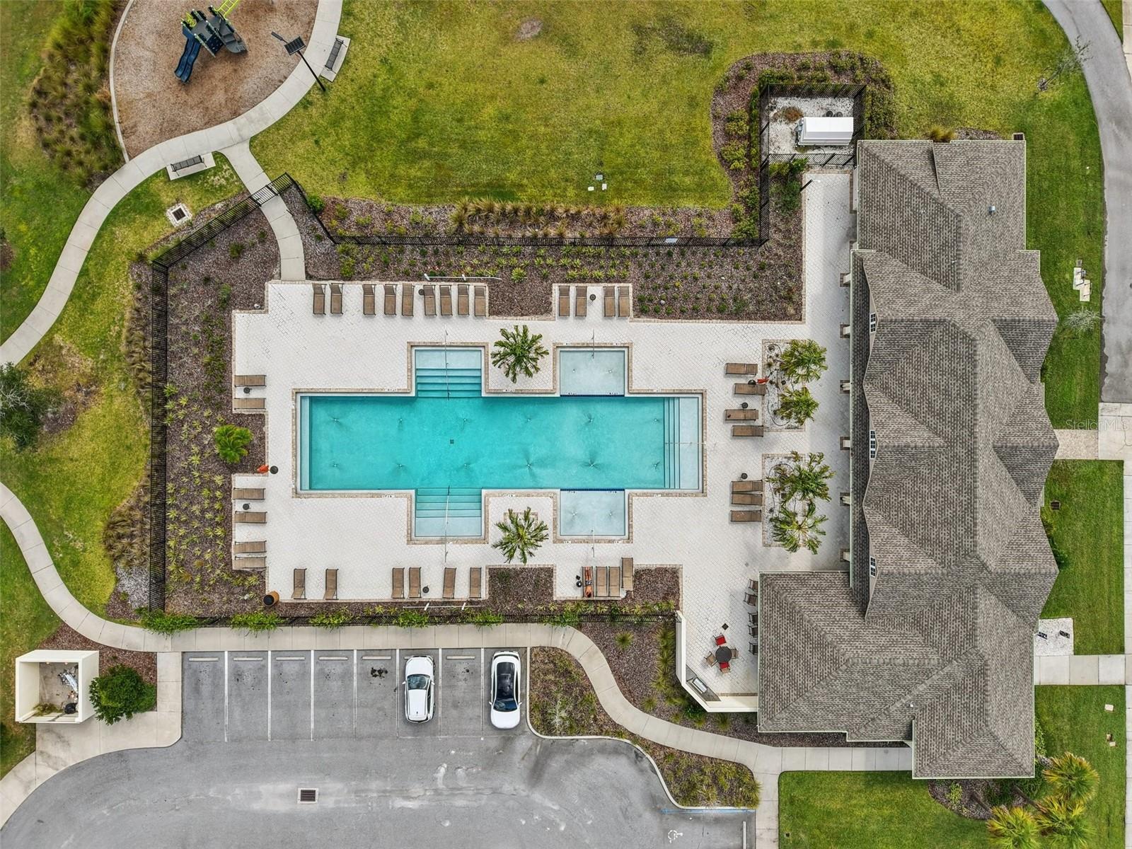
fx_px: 785
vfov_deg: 56.8
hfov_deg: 71.6
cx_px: 566
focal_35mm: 24
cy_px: 424
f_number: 1.8
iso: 120
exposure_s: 1/2000
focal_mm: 8.7
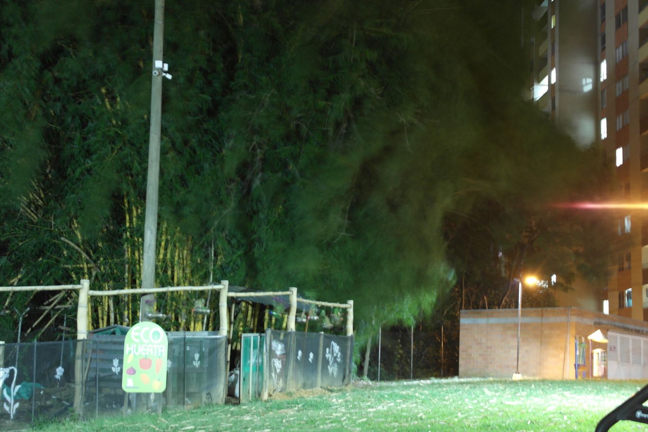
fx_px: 882
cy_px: 216
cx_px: 324
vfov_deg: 27.5
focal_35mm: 49
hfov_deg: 40.3
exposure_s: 6
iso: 400
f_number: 4.5
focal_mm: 32
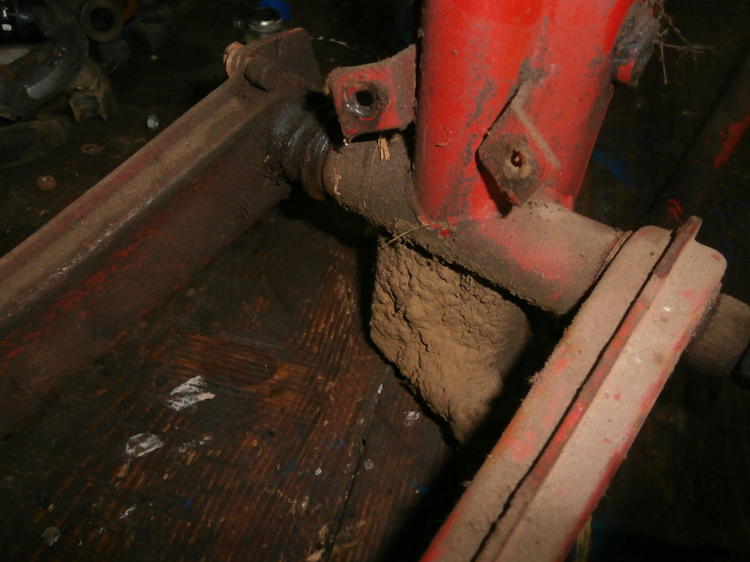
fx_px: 563
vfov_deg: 53.1
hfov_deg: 67.3
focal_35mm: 26
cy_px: 281
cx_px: 375
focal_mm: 4.7
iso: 200
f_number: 2.8
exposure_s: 1/30
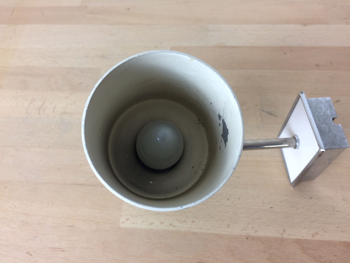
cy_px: 132
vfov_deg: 48.2
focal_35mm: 29
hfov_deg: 61.7
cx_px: 175
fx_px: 293
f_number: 2.2
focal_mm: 4.15
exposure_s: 1/33
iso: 50
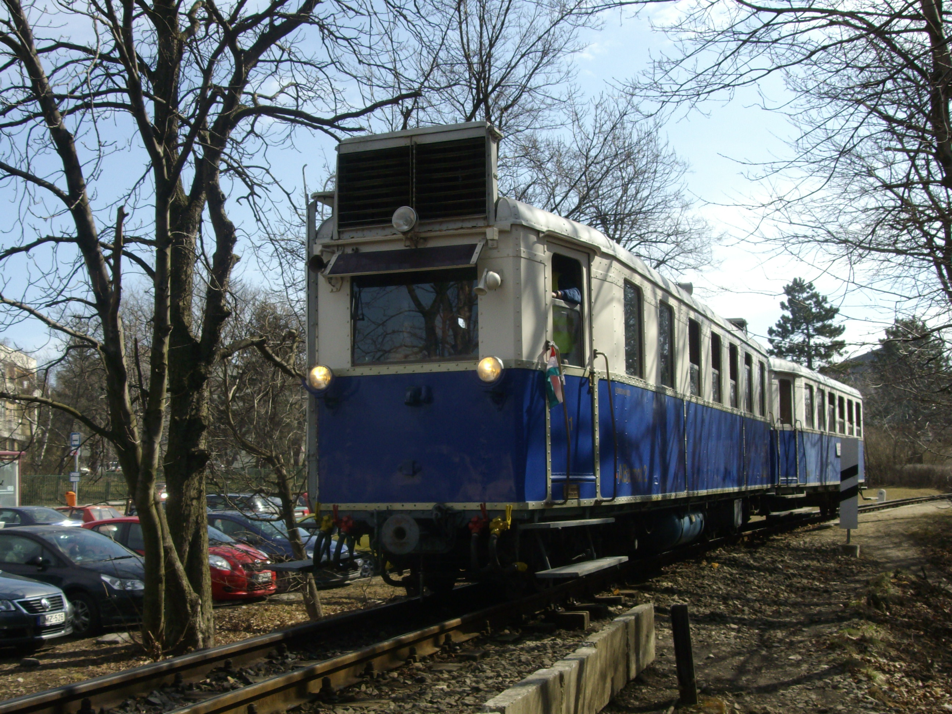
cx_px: 476
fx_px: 1238
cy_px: 357
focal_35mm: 45
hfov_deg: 42.1
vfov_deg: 32.2
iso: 80
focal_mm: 7.4
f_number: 5.4
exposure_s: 1/320
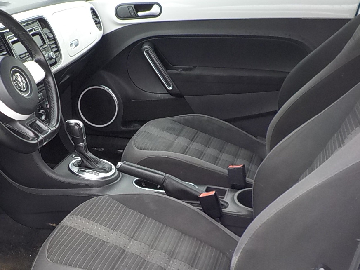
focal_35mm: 55
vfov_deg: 26.5
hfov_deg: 34.7
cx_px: 126
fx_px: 572
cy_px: 164
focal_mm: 4.1
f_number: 3.3
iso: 125
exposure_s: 1/40
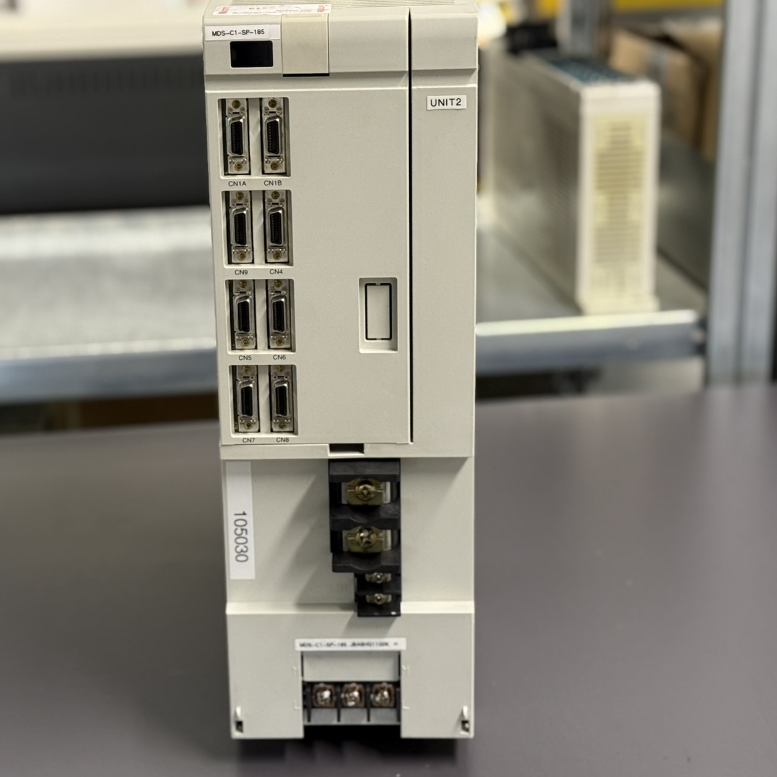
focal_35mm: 69
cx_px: 307
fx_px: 1752
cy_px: 361
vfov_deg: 25.0
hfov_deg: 25.0
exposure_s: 1/50
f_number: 1.78
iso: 200
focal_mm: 6.76
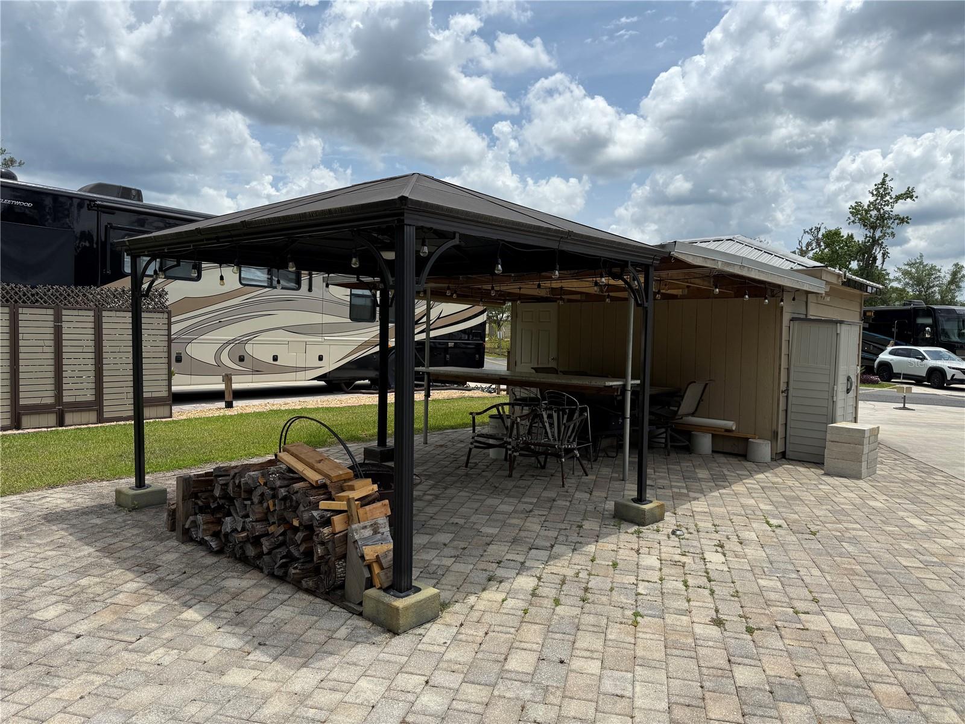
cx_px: 482
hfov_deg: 71.6
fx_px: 669
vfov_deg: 56.8
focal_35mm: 24
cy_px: 362
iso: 80
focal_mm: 6.76
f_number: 1.78
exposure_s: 1/6711
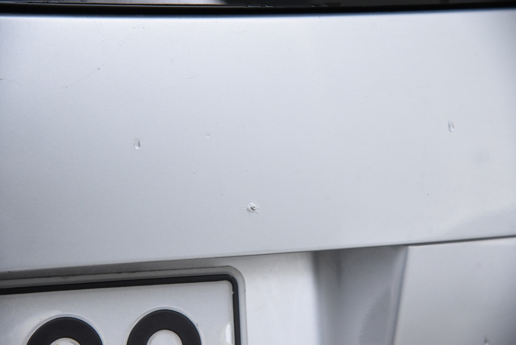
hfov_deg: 21.5
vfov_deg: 14.4
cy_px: 172
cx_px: 258
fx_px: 1362
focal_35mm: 95
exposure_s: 1/200
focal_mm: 95
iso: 4000
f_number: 5
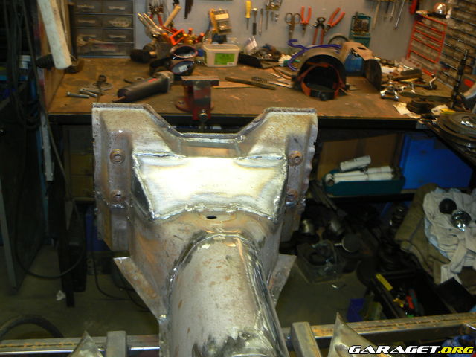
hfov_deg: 51.4
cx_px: 238
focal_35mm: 36
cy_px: 178
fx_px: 495
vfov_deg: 39.7
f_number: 2.8
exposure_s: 1/30
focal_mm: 6
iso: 100
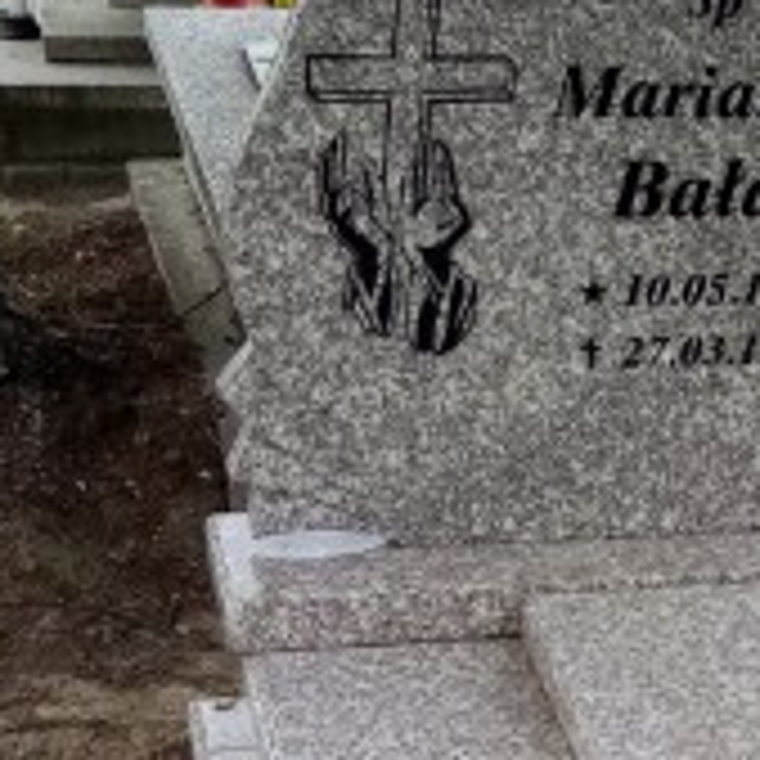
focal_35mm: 87
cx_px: 814
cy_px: 904
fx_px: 2161
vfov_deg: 18.9
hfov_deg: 19.2
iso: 105
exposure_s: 1/314
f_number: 1.8
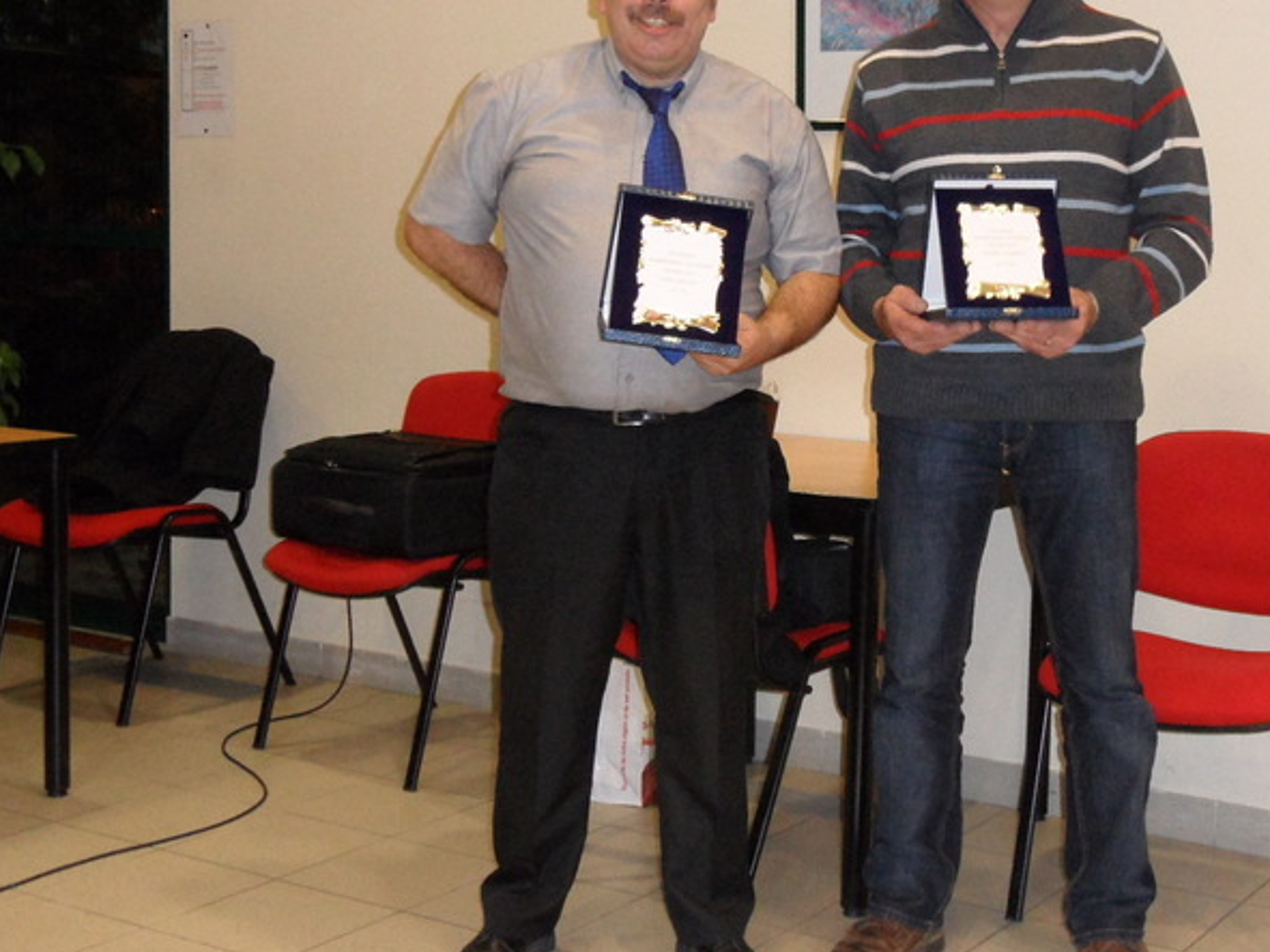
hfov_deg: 36.6
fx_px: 1907
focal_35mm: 52
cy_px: 413
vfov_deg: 28.0
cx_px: 804
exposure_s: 1/30
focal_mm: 5.3
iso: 400
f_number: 3.4
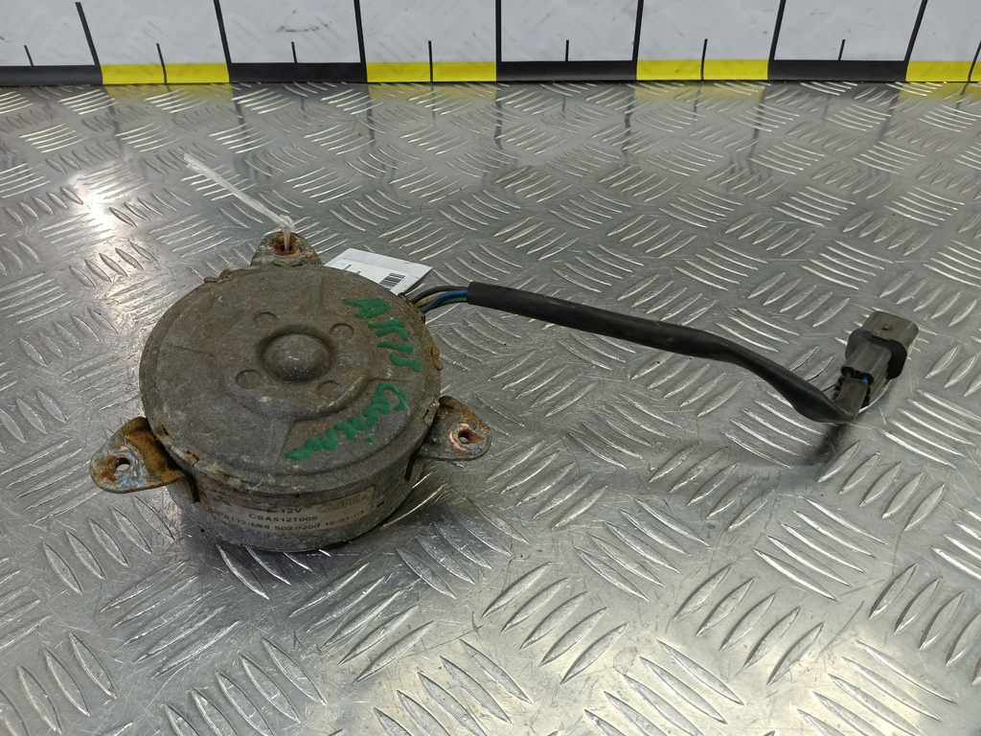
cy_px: 368
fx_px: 765
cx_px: 490
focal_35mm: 27
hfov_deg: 65.3
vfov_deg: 51.4
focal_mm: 4.11
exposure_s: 1/50
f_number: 1.6
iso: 94
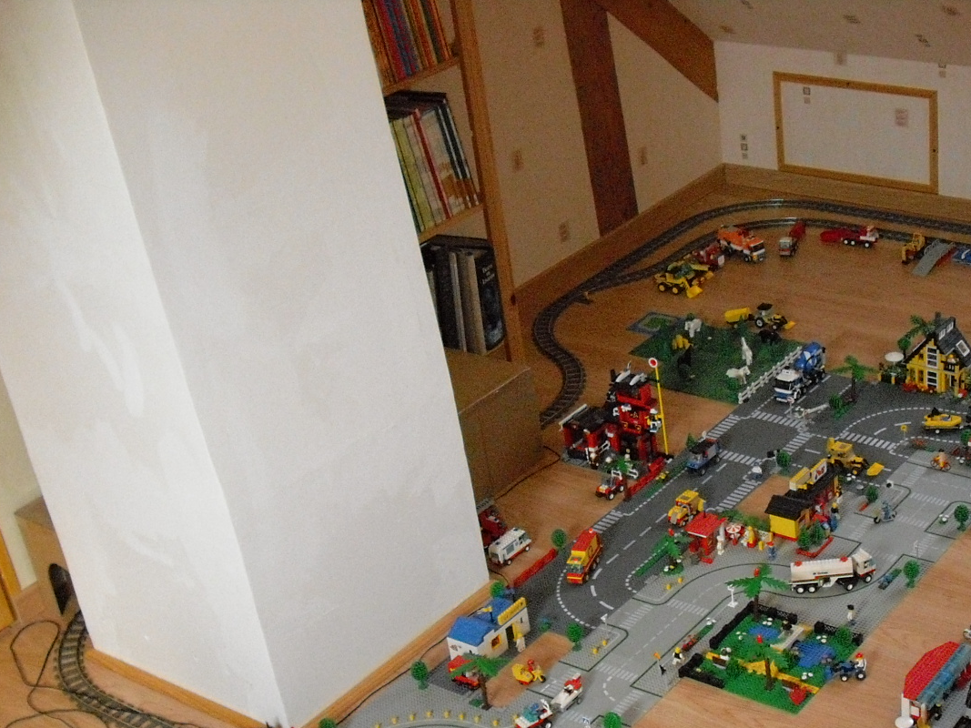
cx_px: 689
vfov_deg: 25.4
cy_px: 543
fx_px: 1599
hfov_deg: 33.3
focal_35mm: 57
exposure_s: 1/80
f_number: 2.8
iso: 800
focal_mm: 6.2
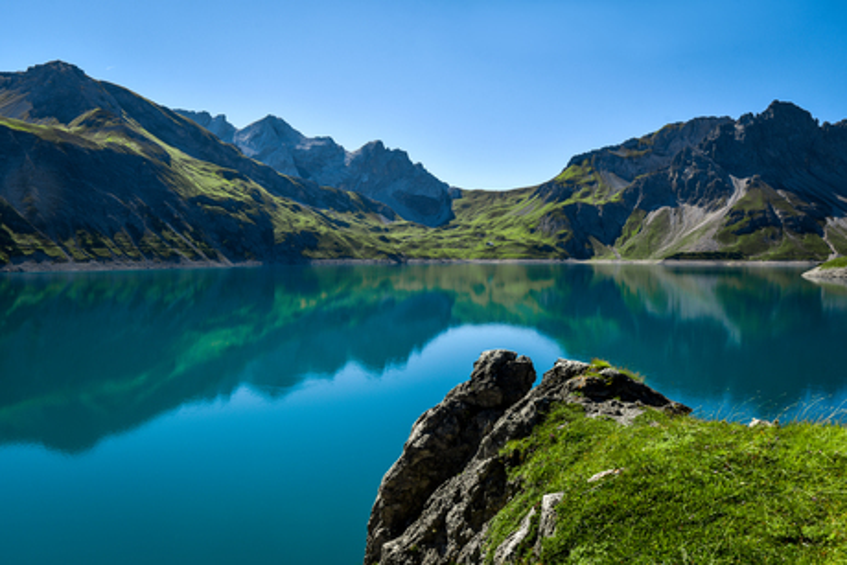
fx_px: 565
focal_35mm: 24
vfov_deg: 53.2
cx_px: 424
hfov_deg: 73.7
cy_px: 282
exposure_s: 1/400
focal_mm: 24
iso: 100
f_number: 8
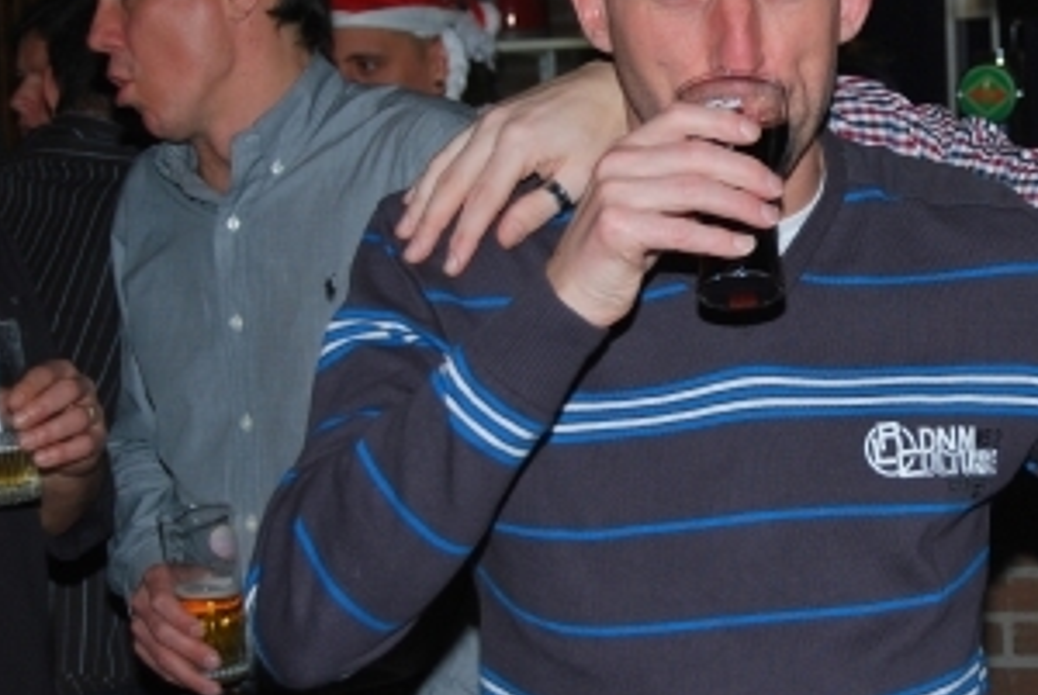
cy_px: 334
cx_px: 879
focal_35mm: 135
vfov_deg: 10.2
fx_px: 3898
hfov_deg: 15.0
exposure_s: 1/60
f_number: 5.3
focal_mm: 45
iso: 200
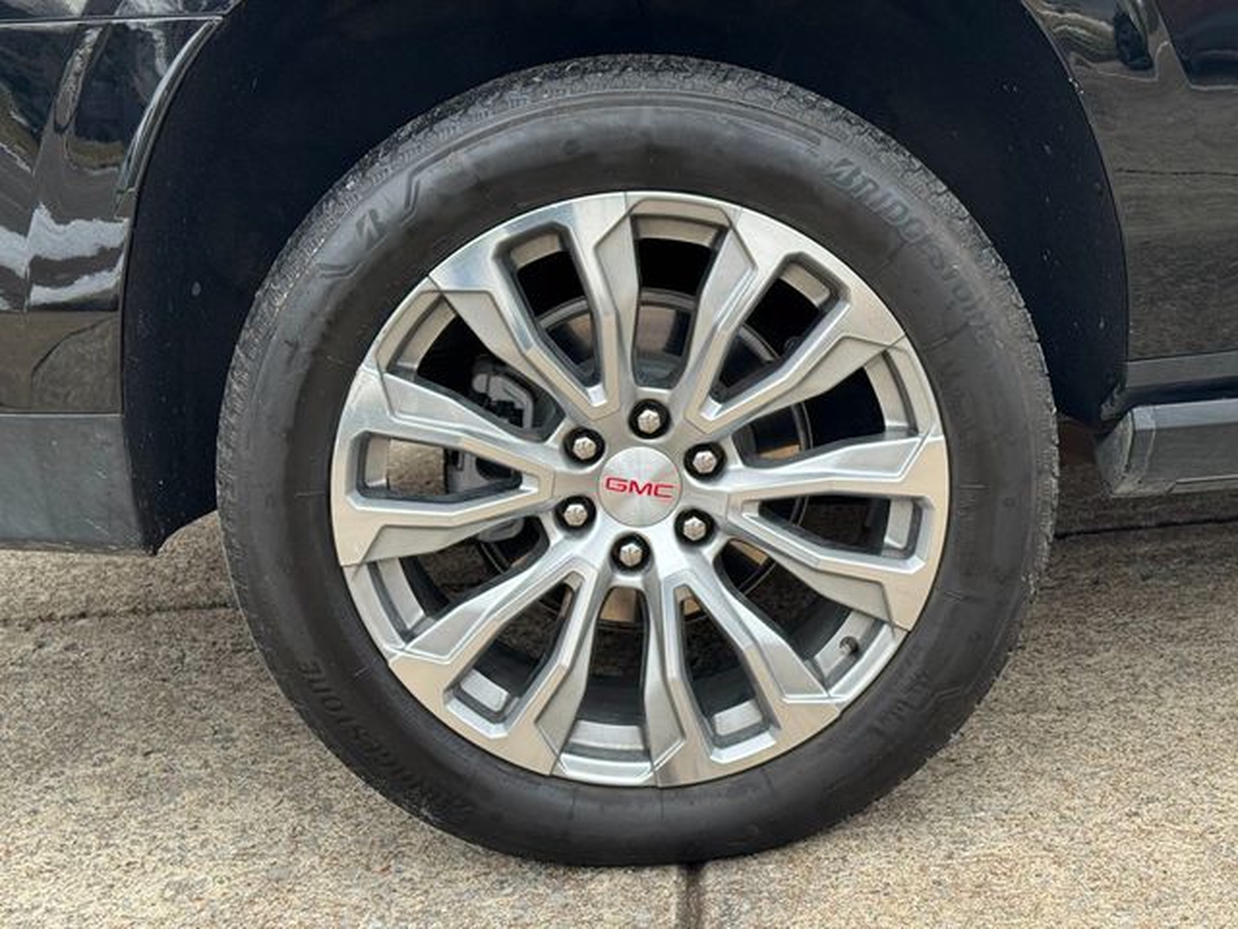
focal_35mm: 48
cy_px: 464
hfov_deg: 39.7
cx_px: 619
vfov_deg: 30.3
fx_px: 1717
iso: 100
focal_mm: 6.76
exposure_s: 1/106
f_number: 1.78
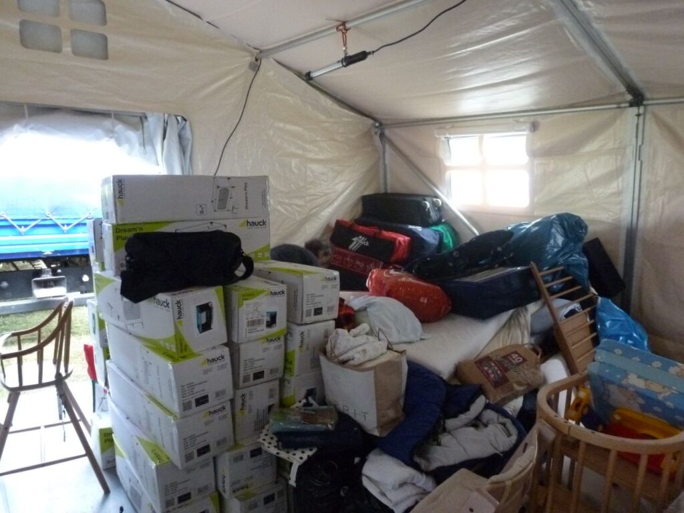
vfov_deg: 56.8
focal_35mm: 24
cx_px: 342
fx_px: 474
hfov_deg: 71.6
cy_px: 256
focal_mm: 4.3
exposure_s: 1/30
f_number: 3.3
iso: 640
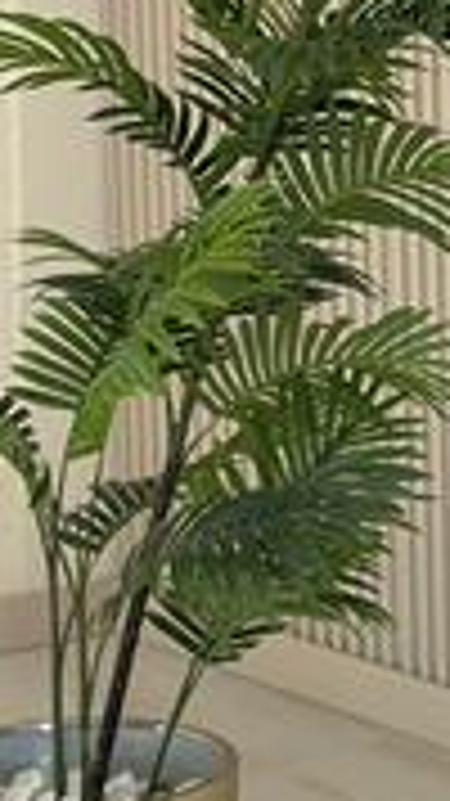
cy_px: 160
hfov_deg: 7.4
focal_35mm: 157
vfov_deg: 13.6
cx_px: 896
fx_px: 3334
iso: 80
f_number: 1.78
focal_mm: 6.86
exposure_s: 1/289
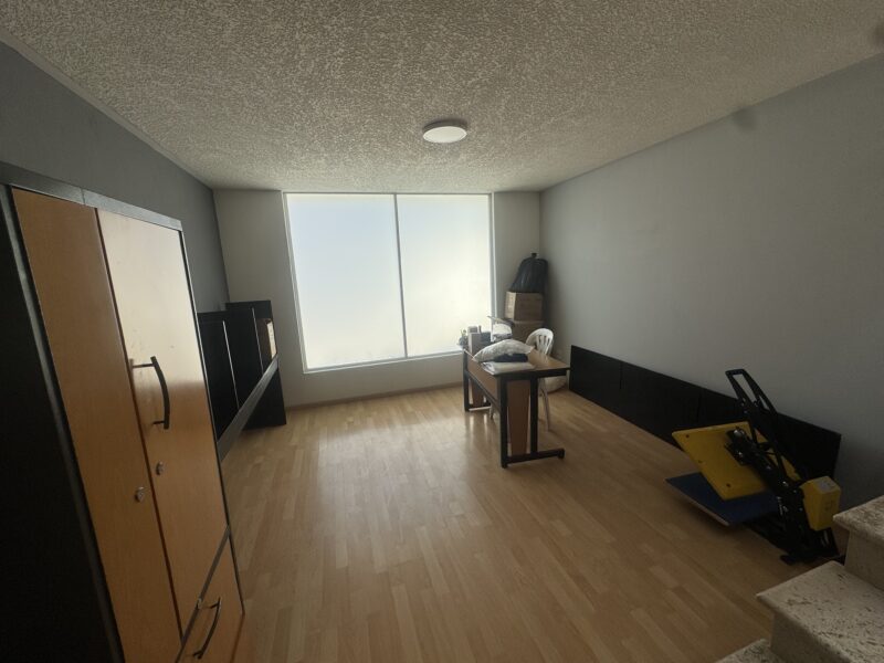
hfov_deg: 102.1
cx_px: 442
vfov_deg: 85.7
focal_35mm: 14
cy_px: 332
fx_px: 358
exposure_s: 1/804
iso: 40
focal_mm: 2.22
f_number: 2.2
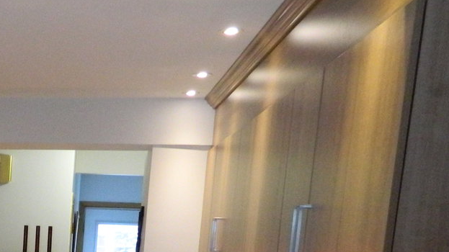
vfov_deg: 15.7
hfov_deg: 27.0
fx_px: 833
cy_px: 390
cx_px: -75
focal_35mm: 70
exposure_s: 1/8
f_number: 3.1
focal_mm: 4.5
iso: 400
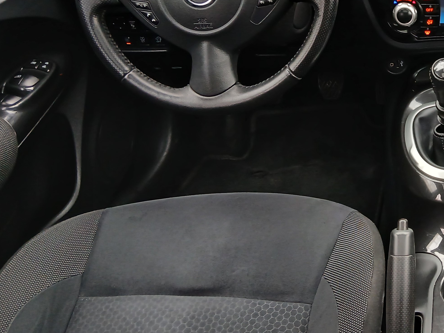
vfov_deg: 26.4
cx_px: 438
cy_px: 54
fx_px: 693
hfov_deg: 32.8
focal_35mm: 54
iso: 80
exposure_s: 1/50
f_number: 1.8
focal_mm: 3.98
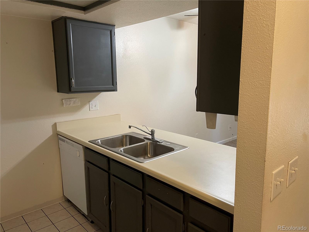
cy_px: 116
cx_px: 154
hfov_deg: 67.3
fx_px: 232
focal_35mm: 26
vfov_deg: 53.1
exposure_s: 1/60
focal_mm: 4.2
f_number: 1.6
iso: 200
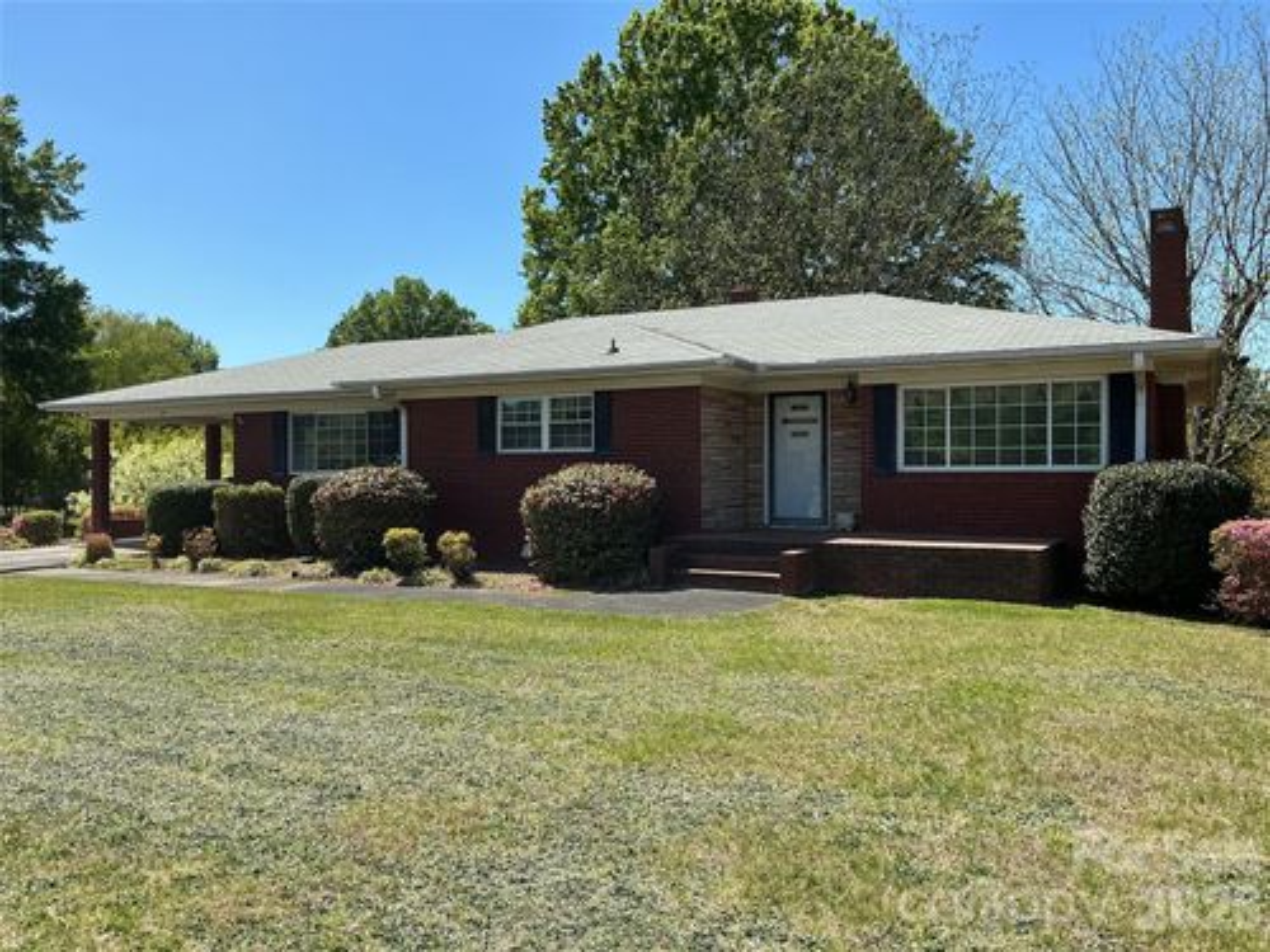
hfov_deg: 61.7
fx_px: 1064
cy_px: 476
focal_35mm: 29
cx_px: 635
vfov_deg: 48.2
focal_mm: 3
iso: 25
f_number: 1.8
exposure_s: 1/1412
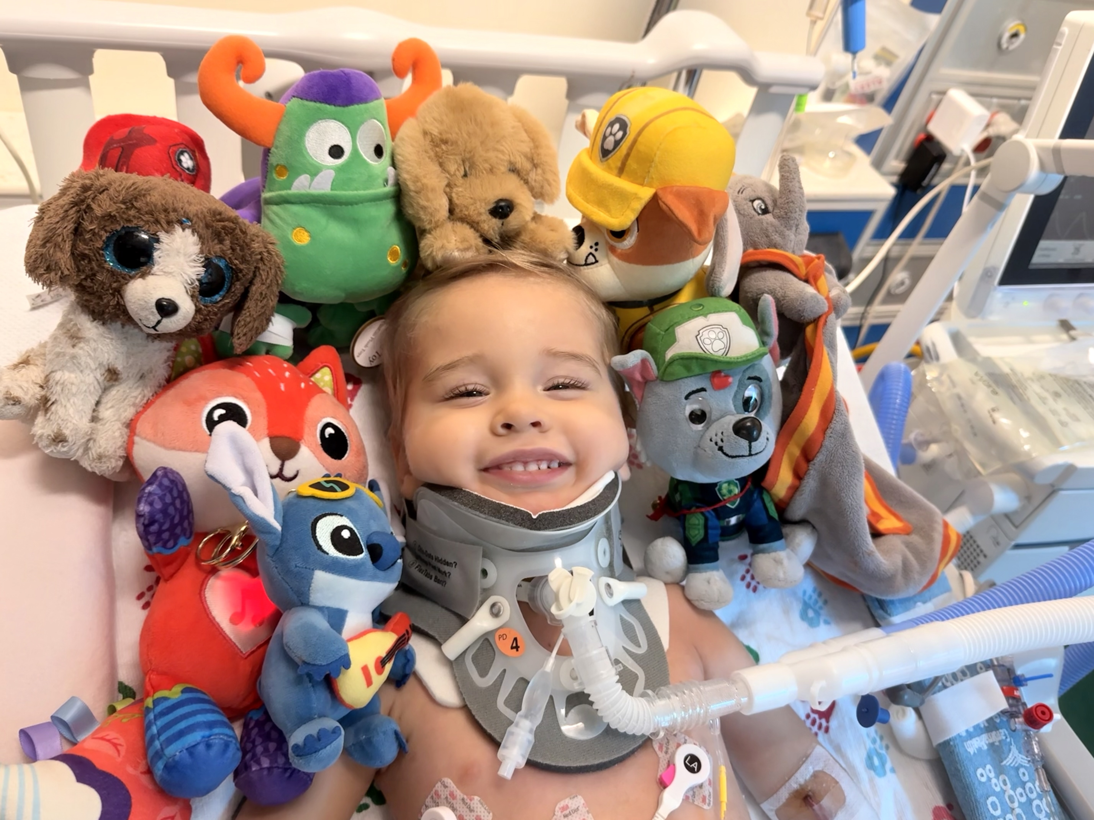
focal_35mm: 24
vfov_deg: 56.8
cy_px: 410
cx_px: 547
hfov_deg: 71.6
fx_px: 758
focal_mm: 6.76
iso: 400
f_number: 1.78
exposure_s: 1/60
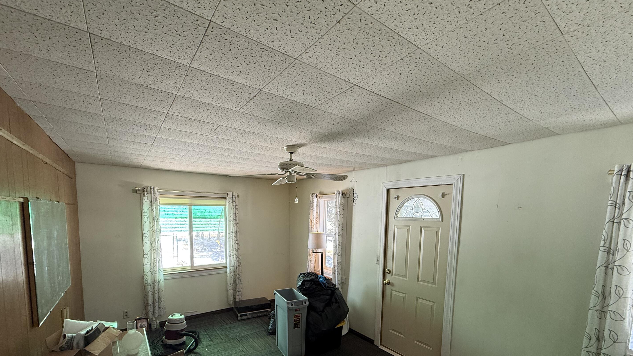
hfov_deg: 99.4
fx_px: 269
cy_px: 240
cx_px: 313
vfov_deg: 65.2
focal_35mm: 16
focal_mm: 2.22
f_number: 2.2
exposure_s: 1/99
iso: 160
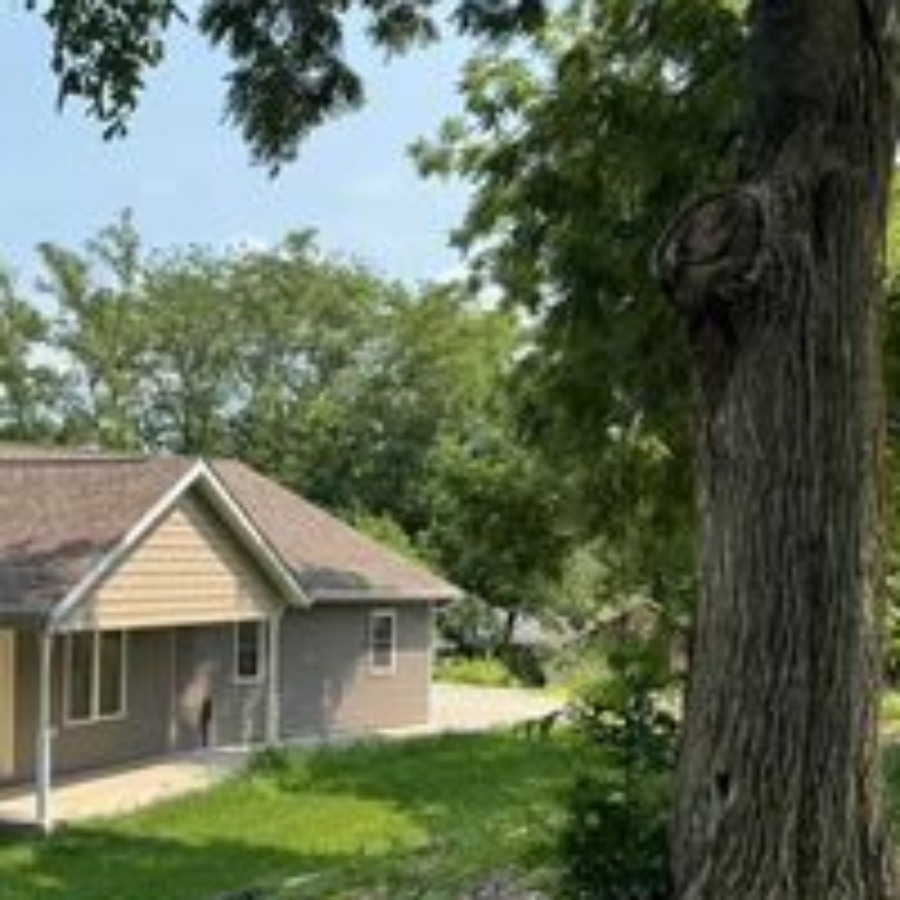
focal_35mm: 53
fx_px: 1559
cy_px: 583
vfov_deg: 32.0
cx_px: -104
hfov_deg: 29.0
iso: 80
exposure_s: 1/3413
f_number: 1.78
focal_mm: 6.76
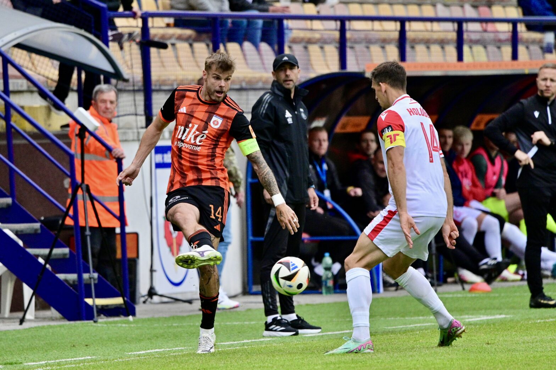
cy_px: 185
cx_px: 278
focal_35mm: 400
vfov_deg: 3.4
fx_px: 6173
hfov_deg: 5.2
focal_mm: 400
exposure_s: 1/1600
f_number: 6.3
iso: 2500
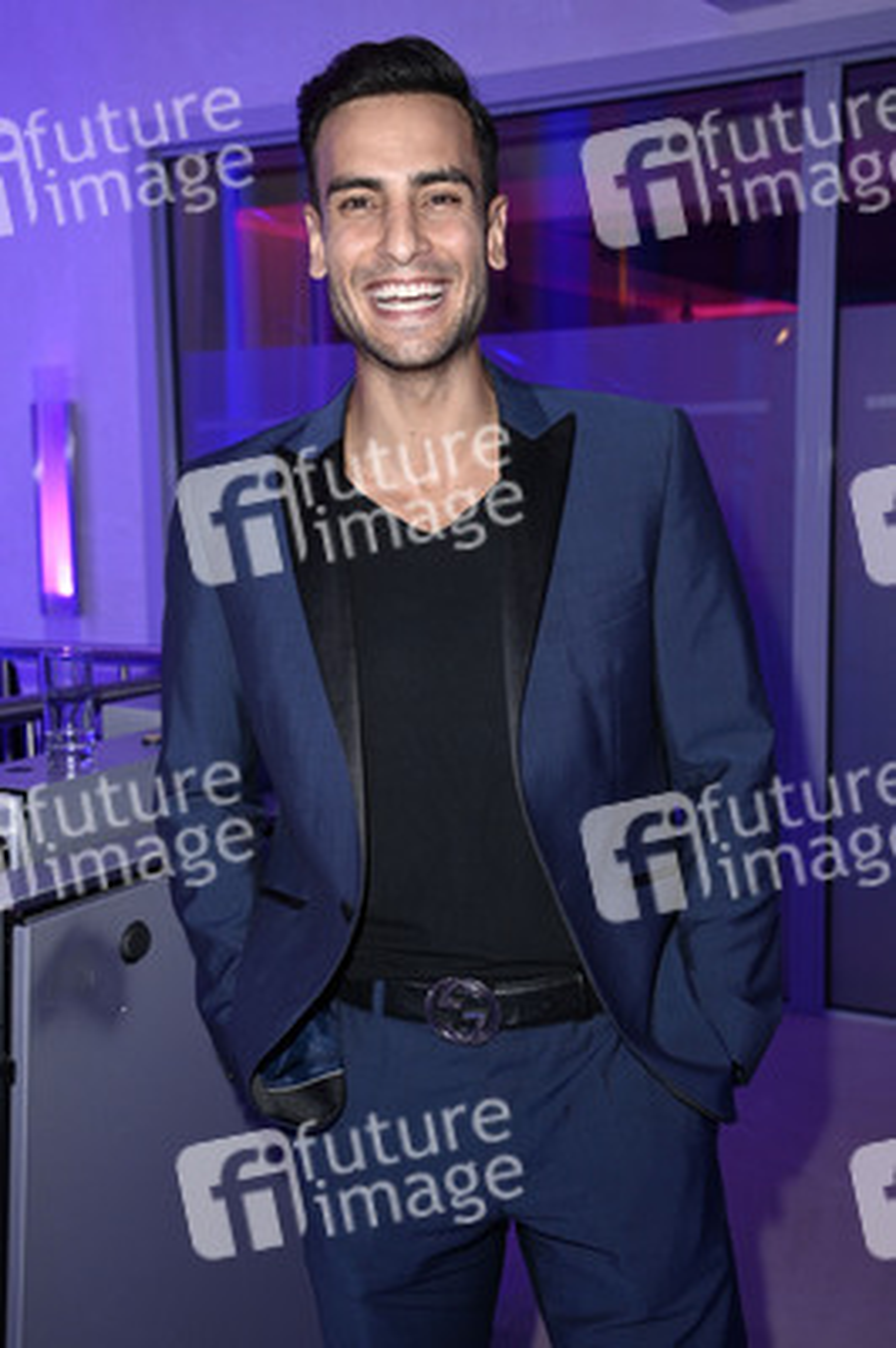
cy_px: 674
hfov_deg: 29.8
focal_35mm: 45
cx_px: 448
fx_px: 1683
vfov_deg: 43.6
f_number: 5.6
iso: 2500
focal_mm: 45
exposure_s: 1/100
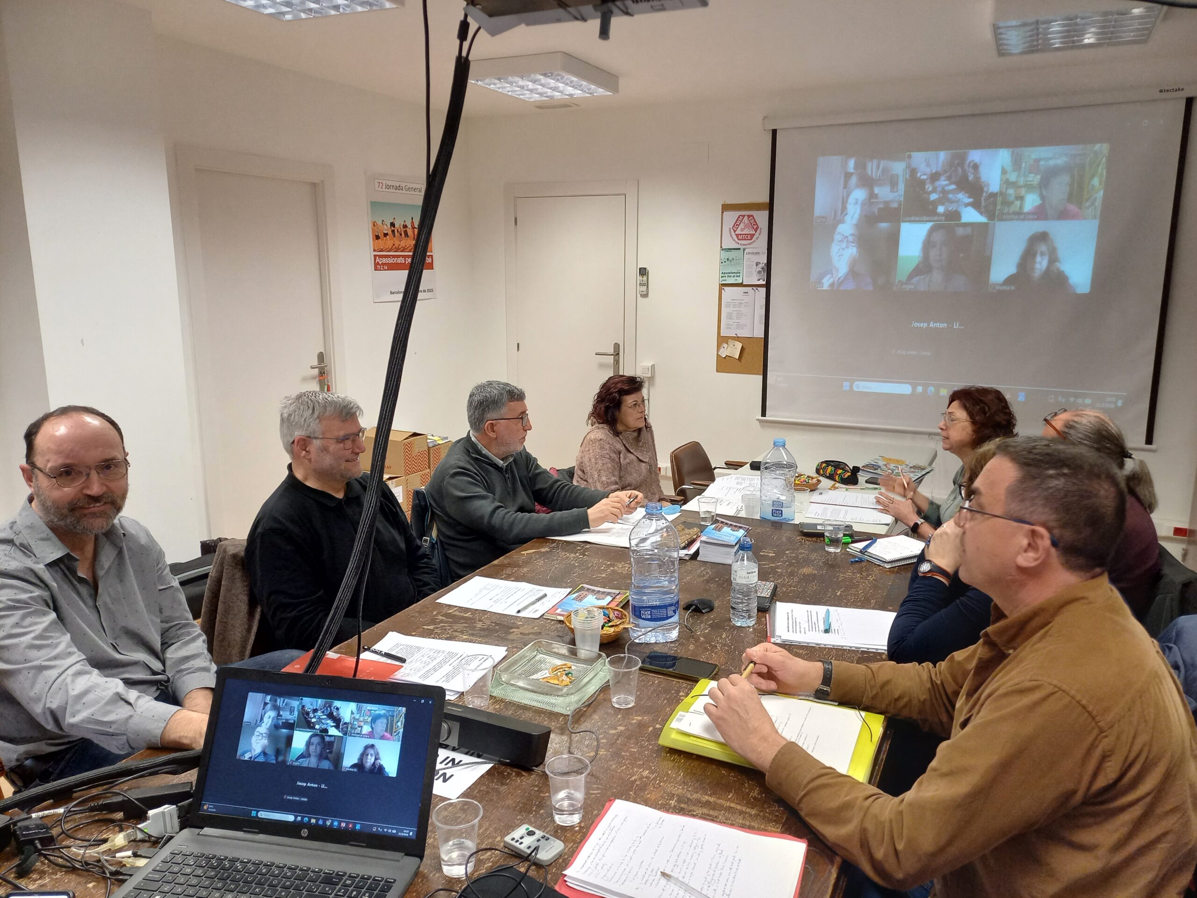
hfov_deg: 69.4
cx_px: 598
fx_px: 864
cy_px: 449
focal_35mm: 25
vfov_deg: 54.9
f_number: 1.8
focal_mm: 4.65
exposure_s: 1/50
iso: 200
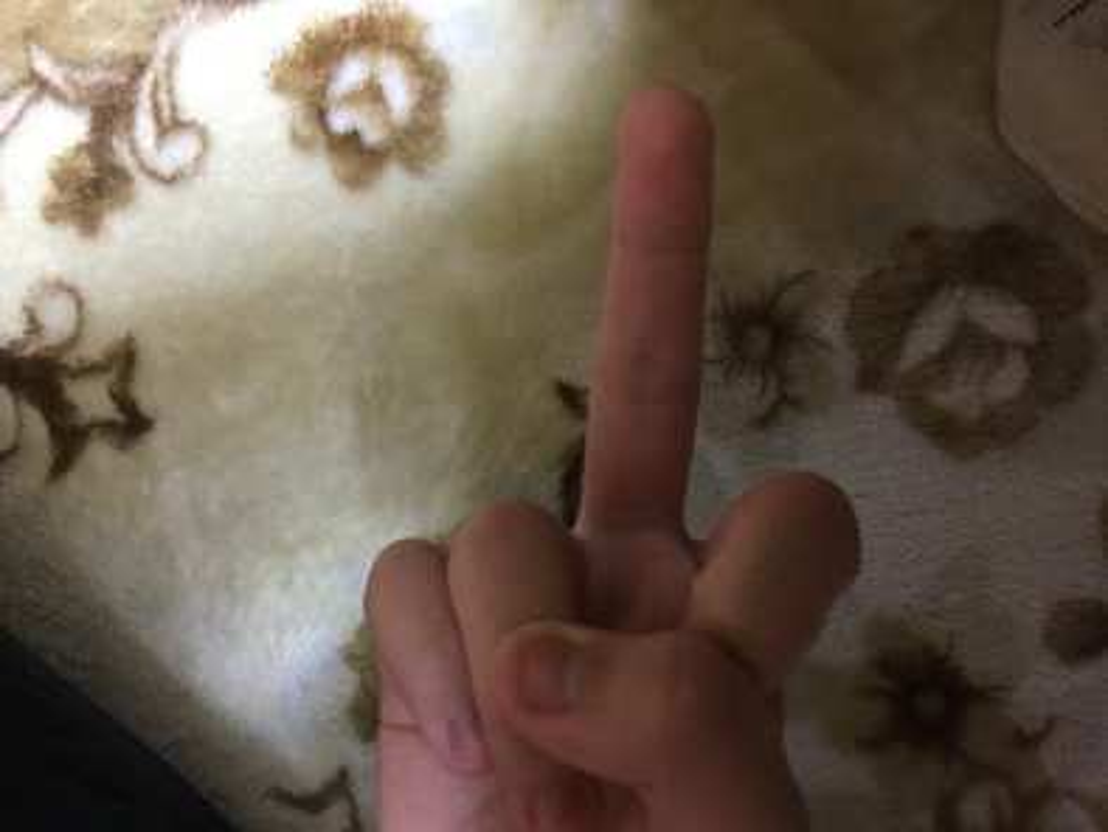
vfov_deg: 45.5
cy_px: 416
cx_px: 554
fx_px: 993
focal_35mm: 31
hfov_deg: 58.3
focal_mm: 3.3
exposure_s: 1/15
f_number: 2.4
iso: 250
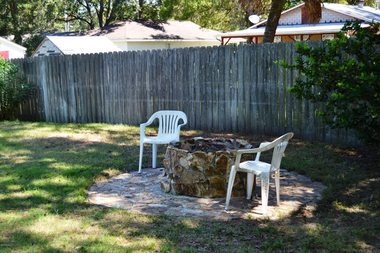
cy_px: 126
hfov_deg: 37.9
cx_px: 190
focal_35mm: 52
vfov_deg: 25.8
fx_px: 554
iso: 200
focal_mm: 35
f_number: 5
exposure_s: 1/200
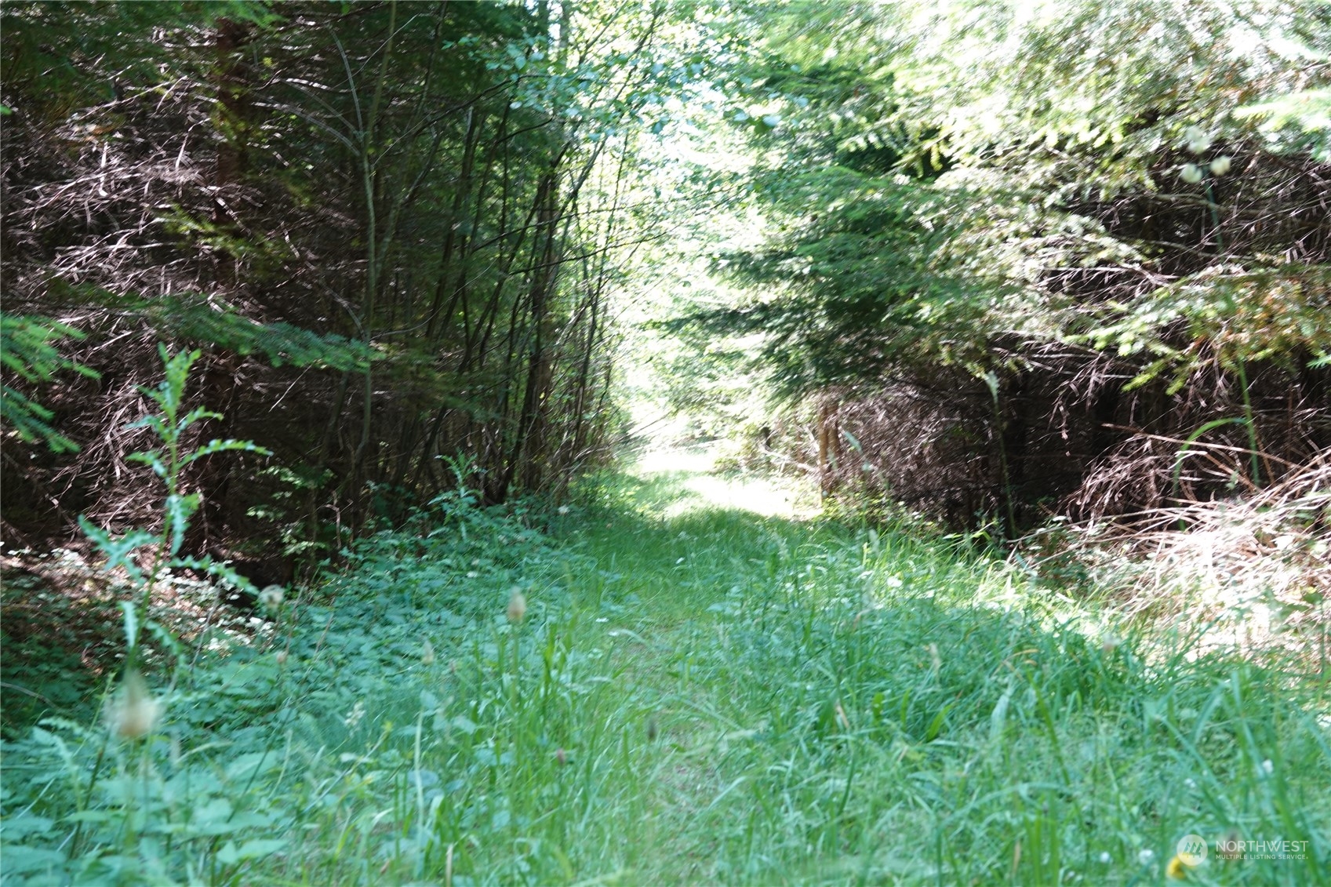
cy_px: 444
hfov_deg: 49.6
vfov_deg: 34.2
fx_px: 1442
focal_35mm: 39
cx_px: 666
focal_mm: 14.16
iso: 125
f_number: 3.2
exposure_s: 1/40
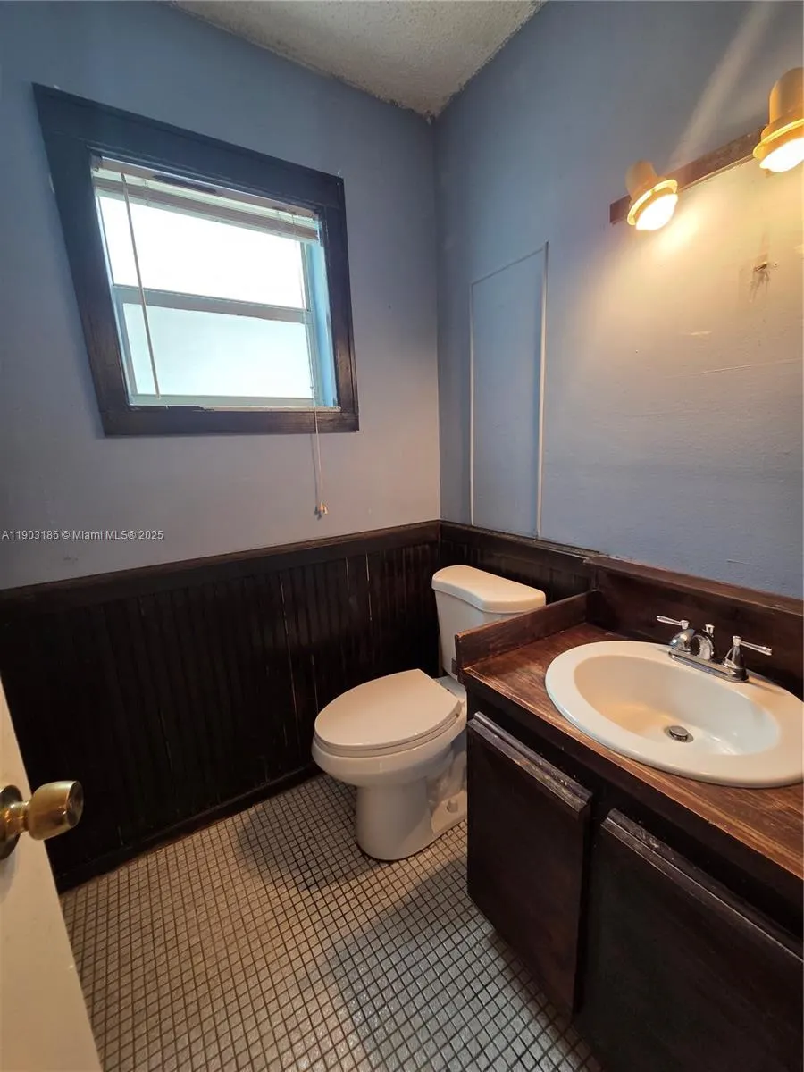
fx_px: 403
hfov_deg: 89.9
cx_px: 402
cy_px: 536
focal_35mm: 13
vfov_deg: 106.2
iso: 200
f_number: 2.2
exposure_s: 1/60
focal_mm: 2.2
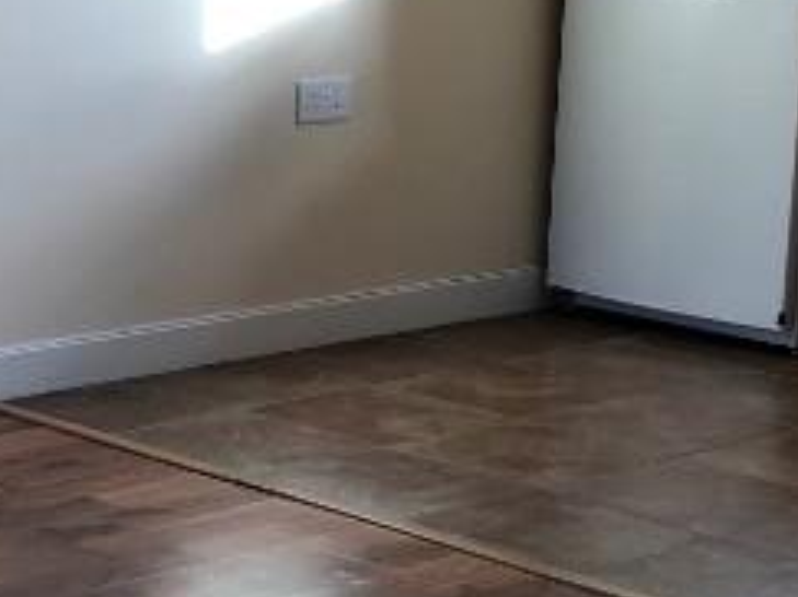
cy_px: 321
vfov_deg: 12.5
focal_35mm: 118
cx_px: 82
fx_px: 2719
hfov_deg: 16.5
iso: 25
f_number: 1.8
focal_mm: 4
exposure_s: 1/50
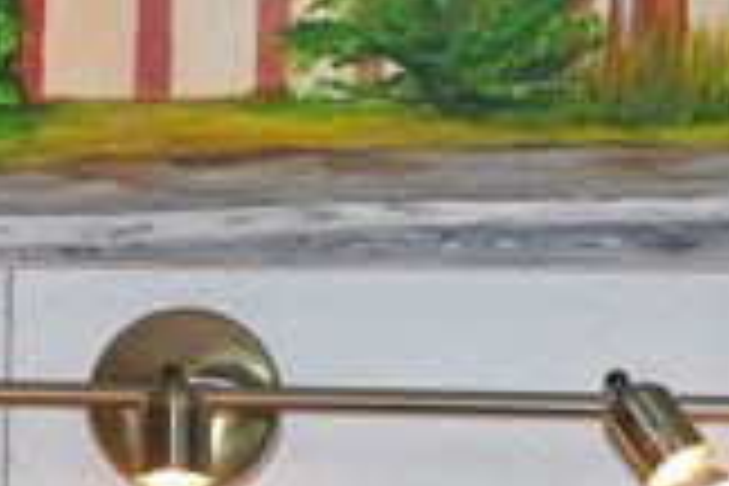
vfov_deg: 5.1
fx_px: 5406
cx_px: 302
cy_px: 439
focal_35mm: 267
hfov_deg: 7.7
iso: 800
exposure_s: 1/60
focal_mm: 34
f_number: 4.2
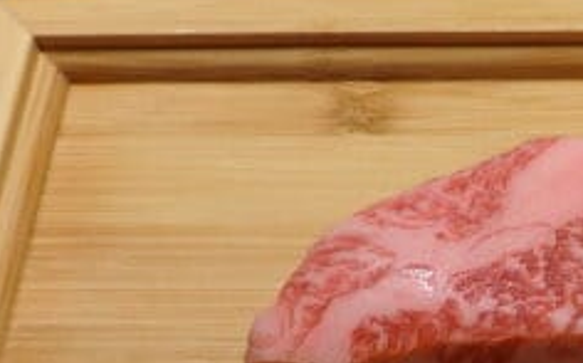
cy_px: 437
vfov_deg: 14.0
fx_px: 1429
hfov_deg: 21.5
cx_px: 689
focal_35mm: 90
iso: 200
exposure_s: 1/125
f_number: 2.8
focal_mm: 5.4
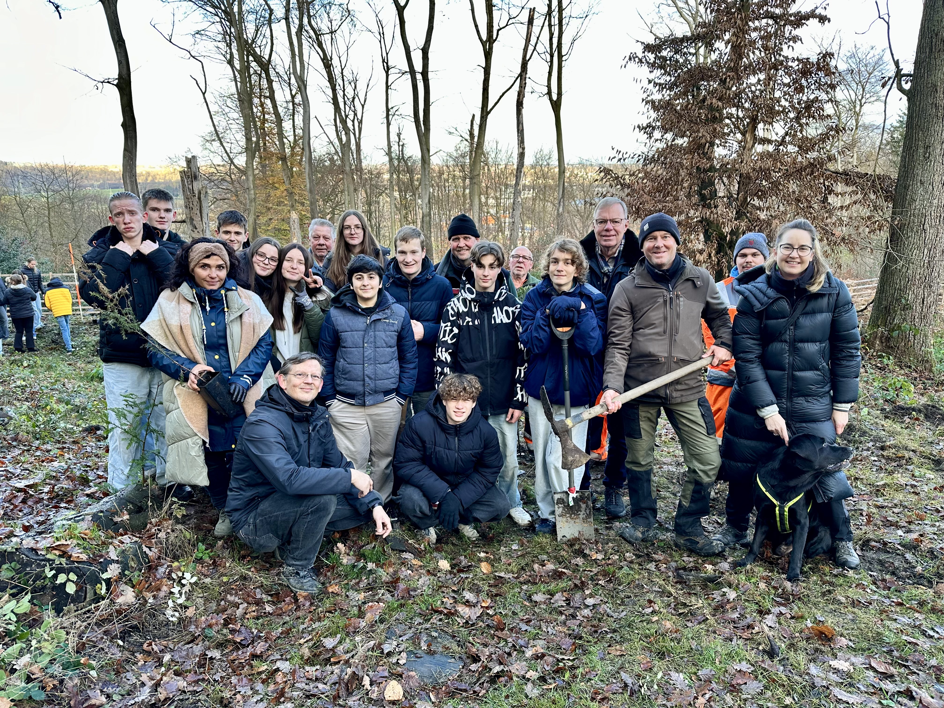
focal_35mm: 24
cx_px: 472
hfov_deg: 71.6
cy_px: 354
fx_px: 654
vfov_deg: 56.8
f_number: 1.78
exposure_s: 1/121
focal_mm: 6.86
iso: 64
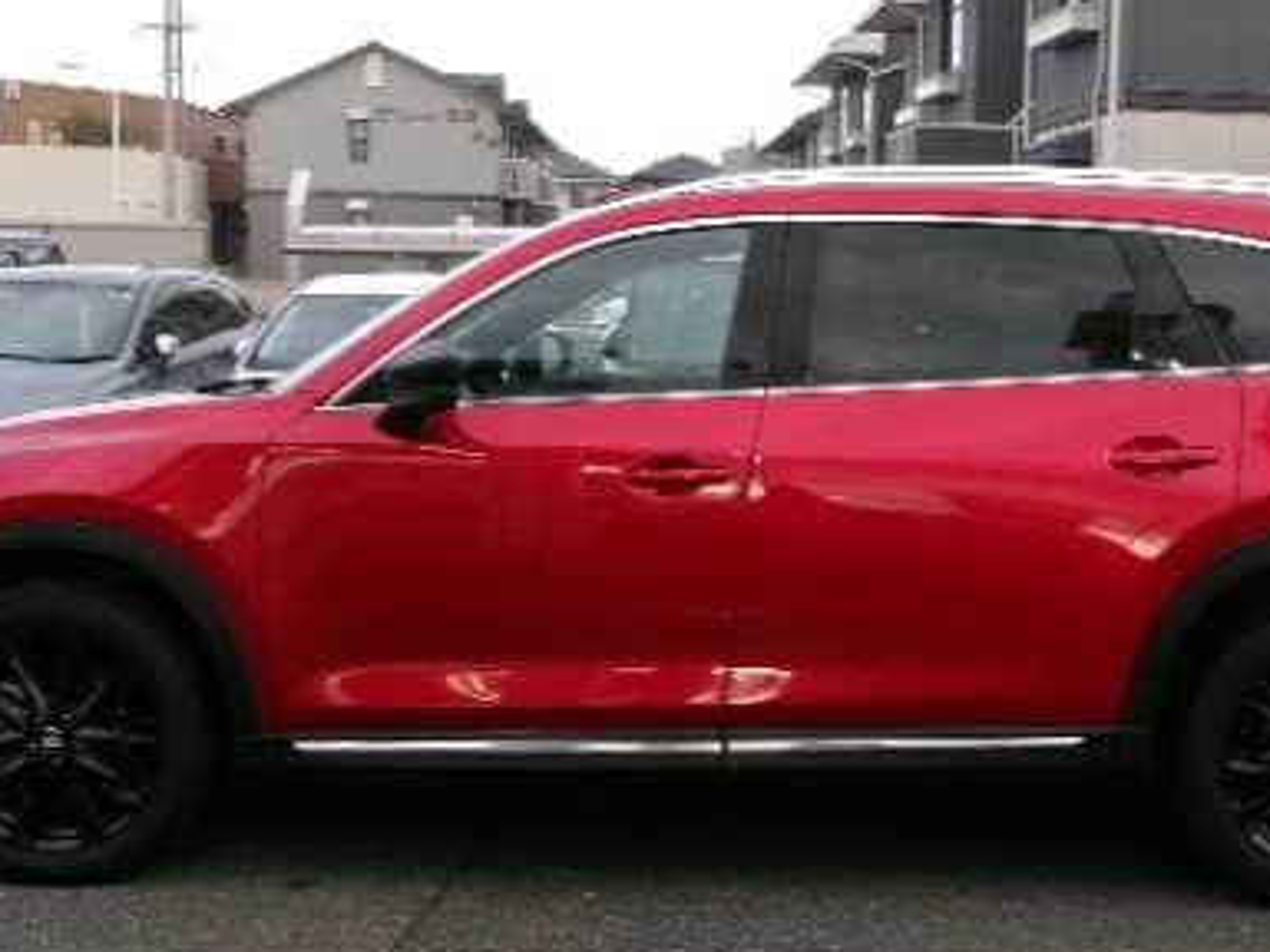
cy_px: 443
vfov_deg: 24.4
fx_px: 2201
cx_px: 764
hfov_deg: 32.1
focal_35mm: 60
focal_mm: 6.4
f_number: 4.5
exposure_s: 1/45
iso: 100
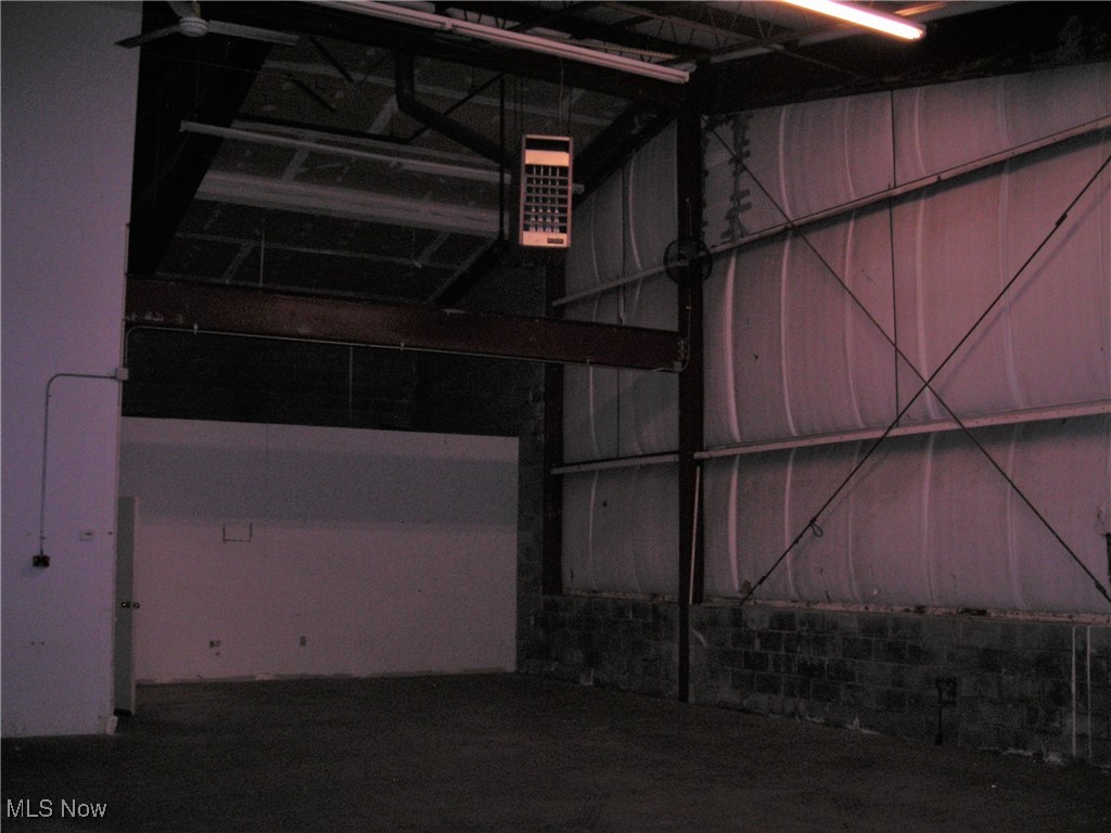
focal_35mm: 38
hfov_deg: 49.0
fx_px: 1220
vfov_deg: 37.7
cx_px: 556
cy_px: 416
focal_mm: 6.3
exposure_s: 1/60.1
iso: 200
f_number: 3.2
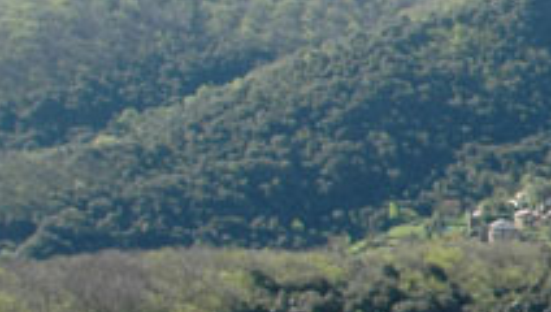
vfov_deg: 9.1
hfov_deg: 14.2
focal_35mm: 133
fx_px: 1946
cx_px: 1003
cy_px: 300
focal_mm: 18
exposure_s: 1/60
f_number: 13
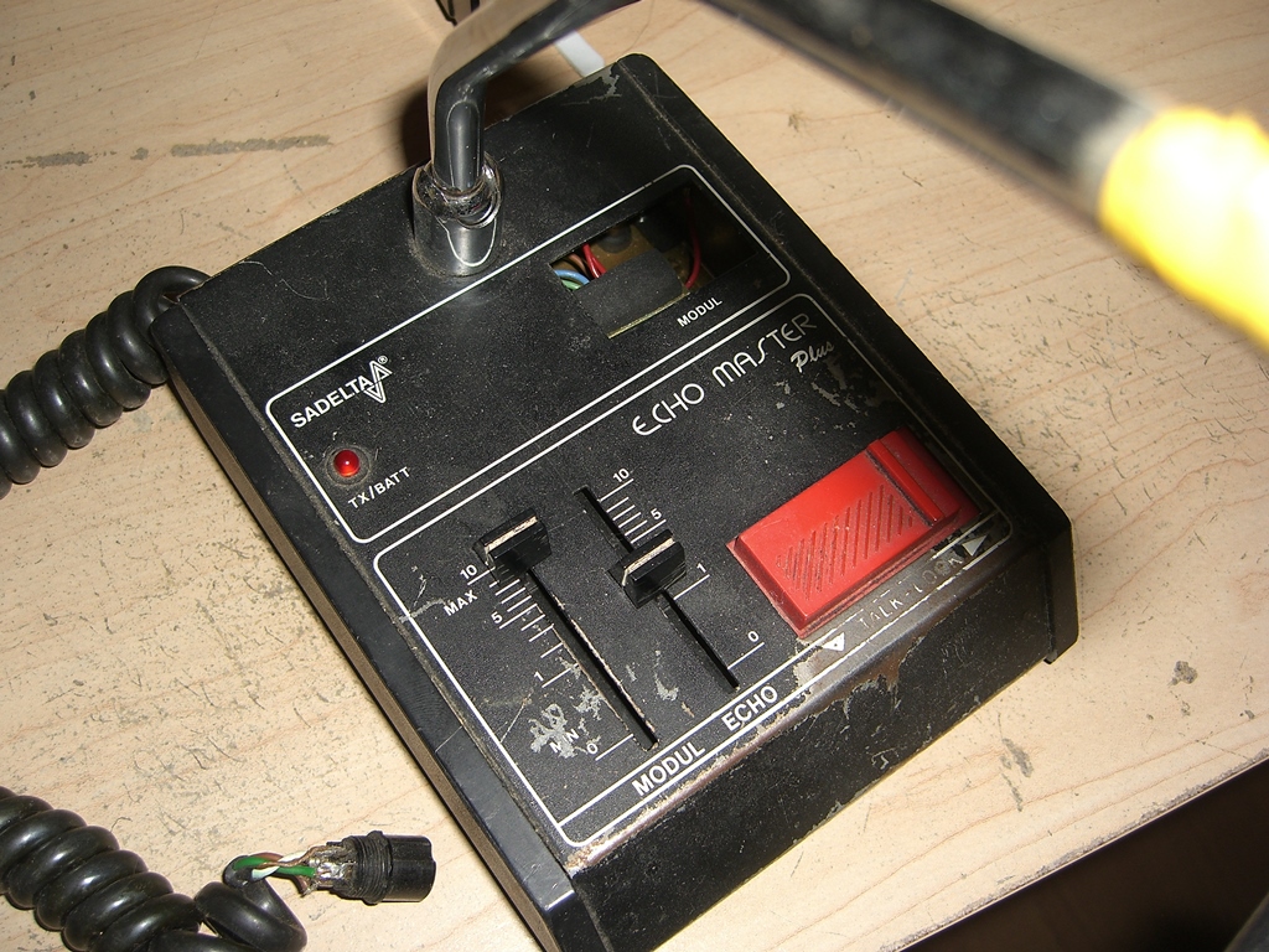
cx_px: 634
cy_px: 476
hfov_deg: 49.0
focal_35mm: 38
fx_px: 1393
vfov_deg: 37.7
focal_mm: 7.9
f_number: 2.8
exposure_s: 1/60
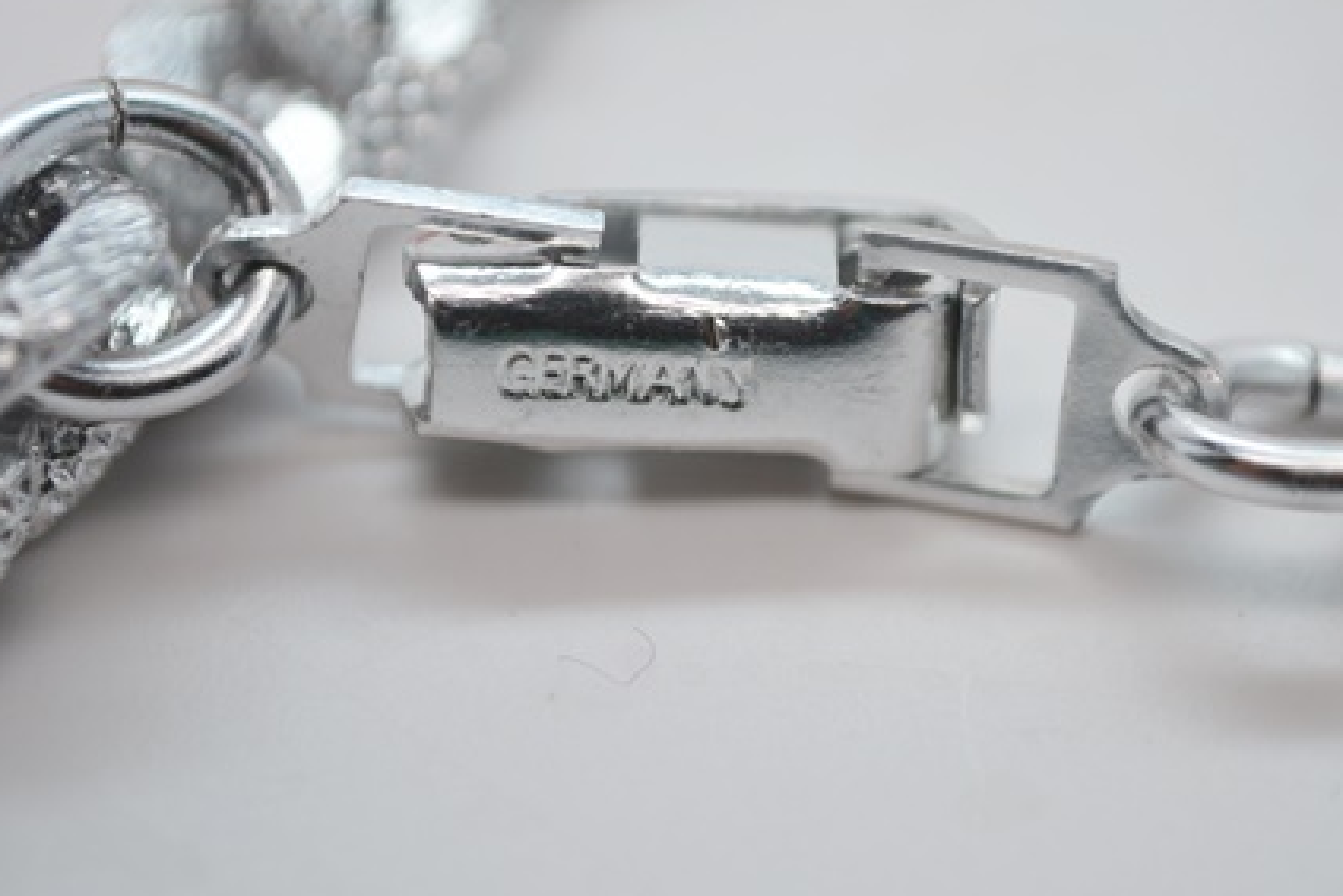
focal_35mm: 117
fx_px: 4355
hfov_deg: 17.5
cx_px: 795
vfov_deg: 11.7
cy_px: 313
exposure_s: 1/125
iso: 250
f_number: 5.6
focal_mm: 55
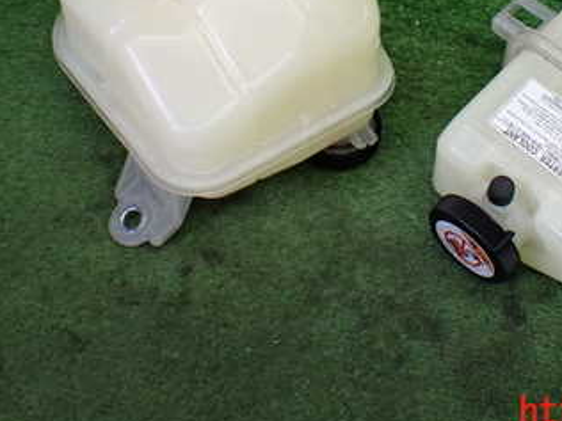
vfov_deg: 24.8
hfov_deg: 33.4
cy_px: 36
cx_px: 388
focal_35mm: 57
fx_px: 925
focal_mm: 5.4
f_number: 2.3
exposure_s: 1/125
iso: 250
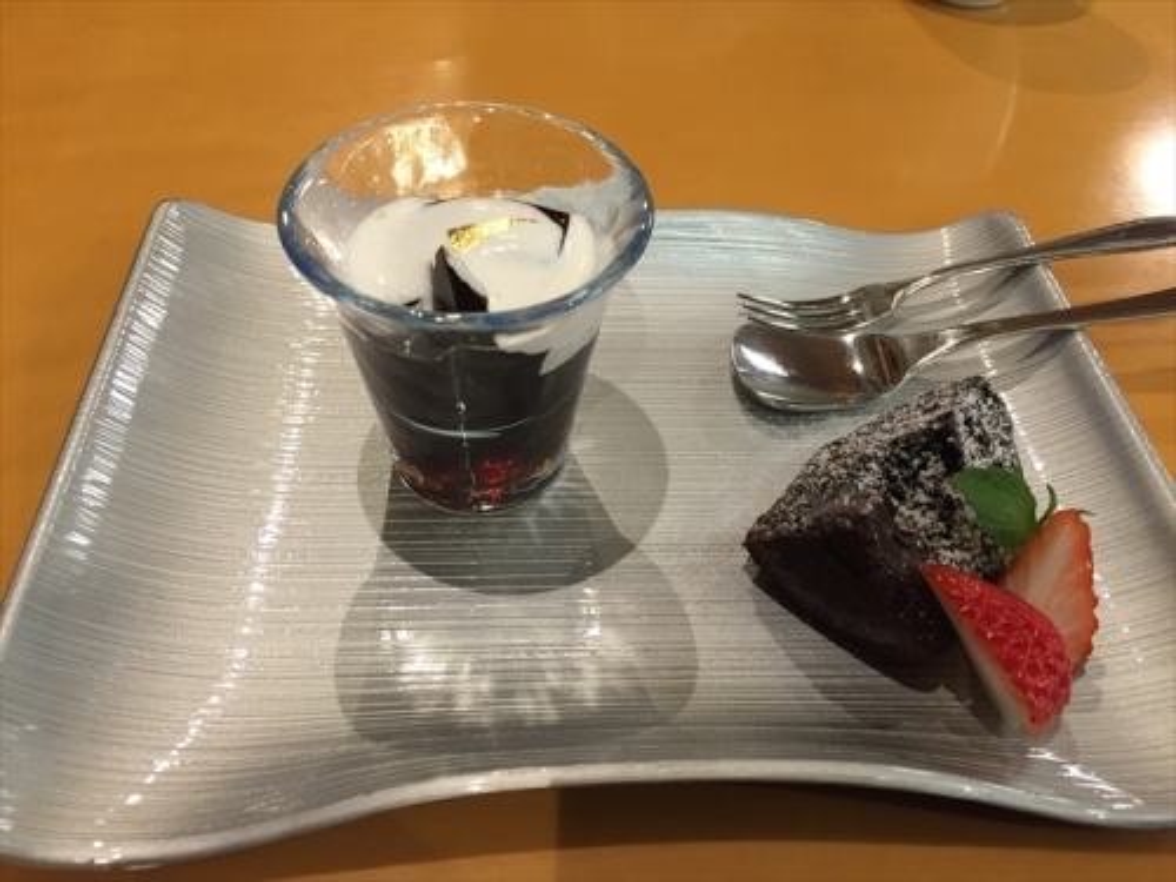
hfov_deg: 61.7
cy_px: 441
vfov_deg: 48.2
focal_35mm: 29
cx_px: 588
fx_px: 985
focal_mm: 4.15
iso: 100
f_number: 2.2
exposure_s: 1/30
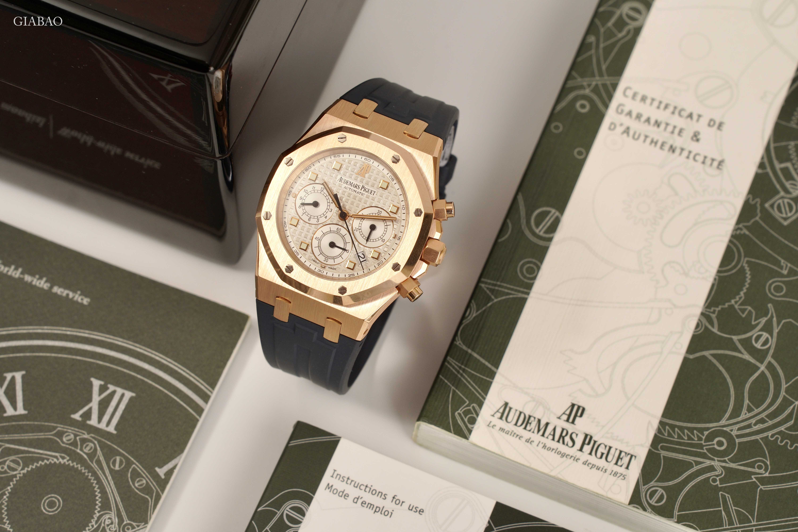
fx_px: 2161
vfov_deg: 14.0
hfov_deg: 20.9
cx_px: 399
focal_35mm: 98
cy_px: 266
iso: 200
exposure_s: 1/250
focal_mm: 65
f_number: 9.5
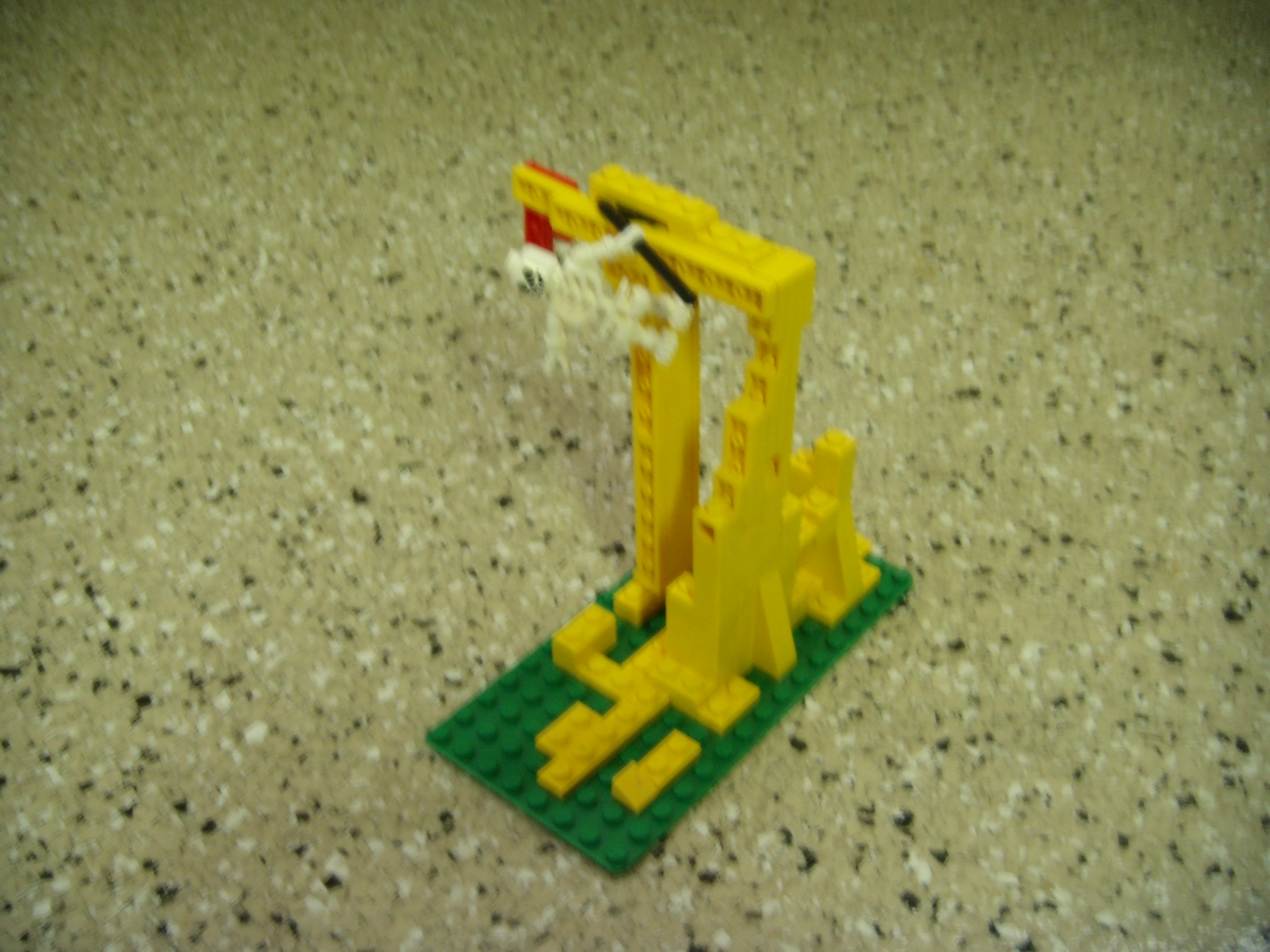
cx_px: 635
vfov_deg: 37.7
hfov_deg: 49.0
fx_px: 1394
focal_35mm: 38
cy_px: 476
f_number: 3.5
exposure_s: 1/5.35
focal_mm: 6.4
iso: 100
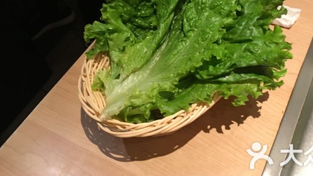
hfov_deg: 50.1
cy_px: 37
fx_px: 332
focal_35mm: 40
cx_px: 190
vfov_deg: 29.1
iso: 80
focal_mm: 4.15
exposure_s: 1/17
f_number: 2.2
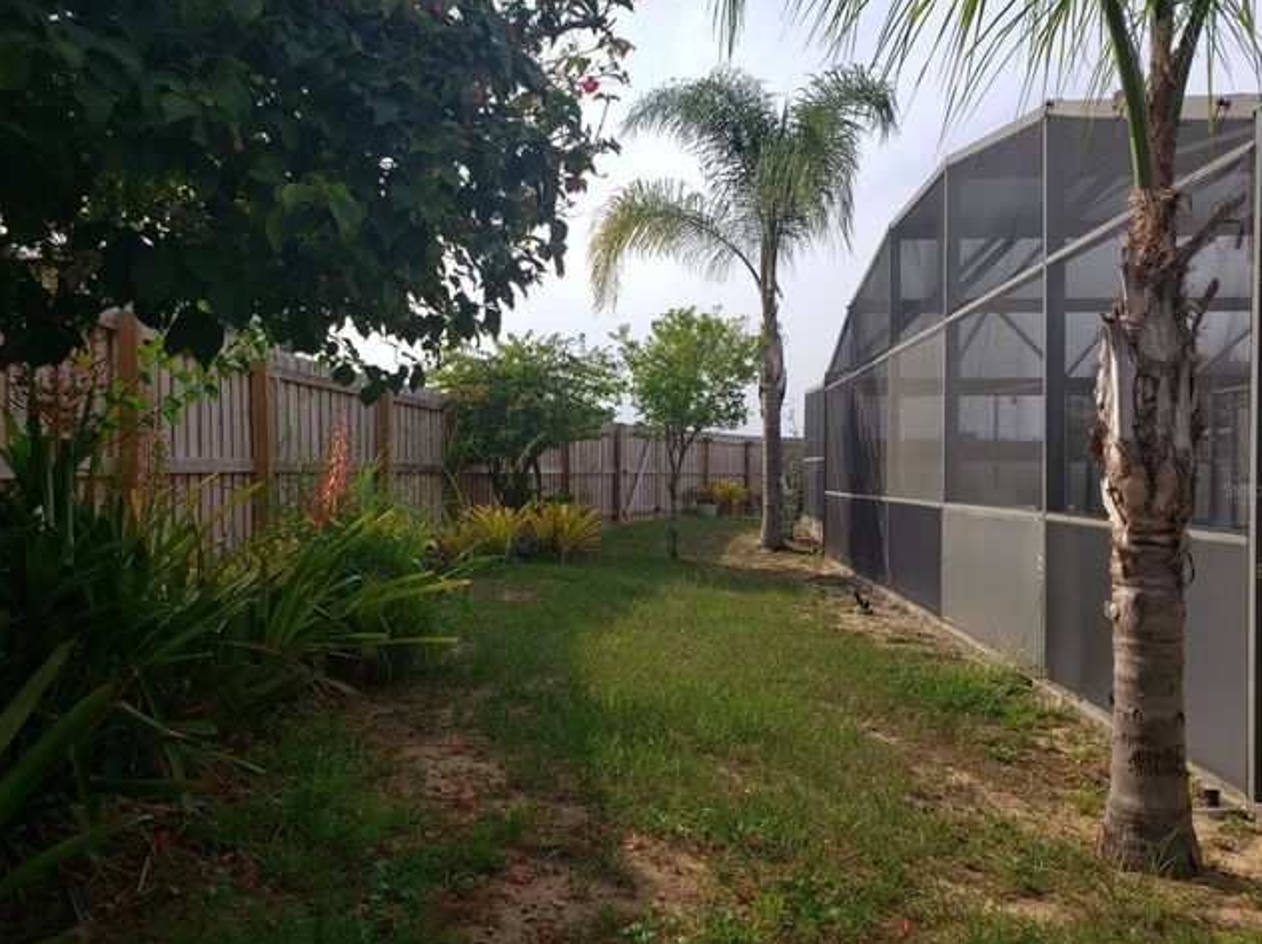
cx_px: 602
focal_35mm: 29
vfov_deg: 48.2
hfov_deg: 61.7
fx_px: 1056
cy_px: 489
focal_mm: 4.3
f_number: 2.4
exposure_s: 1/1447
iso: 50
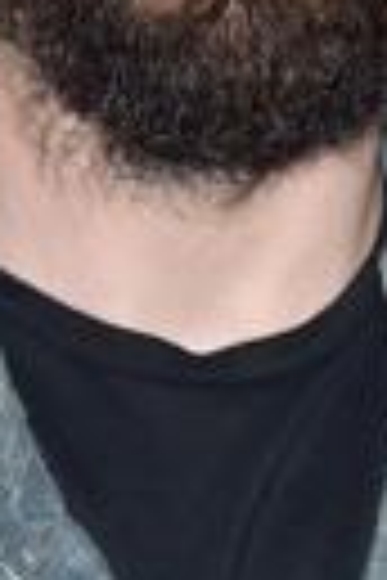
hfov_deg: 3.0
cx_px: 205
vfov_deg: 4.4
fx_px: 7514
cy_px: 58
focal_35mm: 466
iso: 320
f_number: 7.1
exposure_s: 1/250
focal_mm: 150
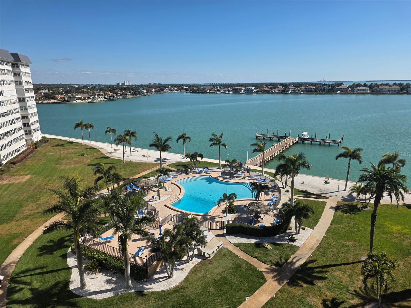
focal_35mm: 23
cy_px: 154
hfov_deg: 73.9
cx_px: 206
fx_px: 273
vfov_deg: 58.9
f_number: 1.7
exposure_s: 1/7944
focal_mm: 6.25
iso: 80
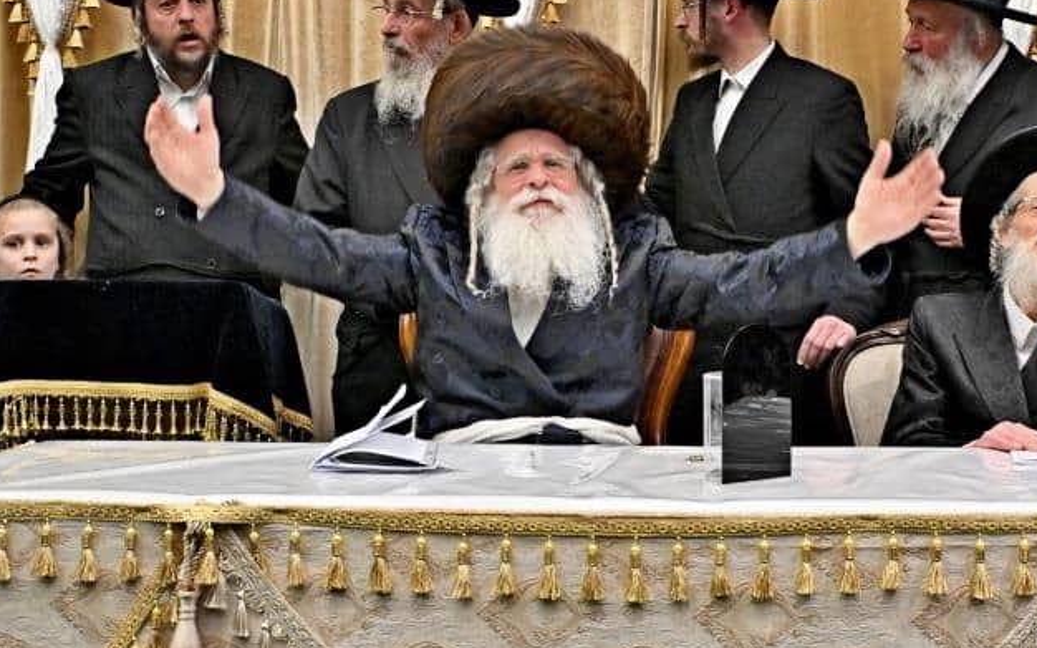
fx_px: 1695
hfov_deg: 33.9
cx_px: 605
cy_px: 186
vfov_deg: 21.5
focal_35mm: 60
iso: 1250
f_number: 5.3
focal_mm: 24.5
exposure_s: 1/200
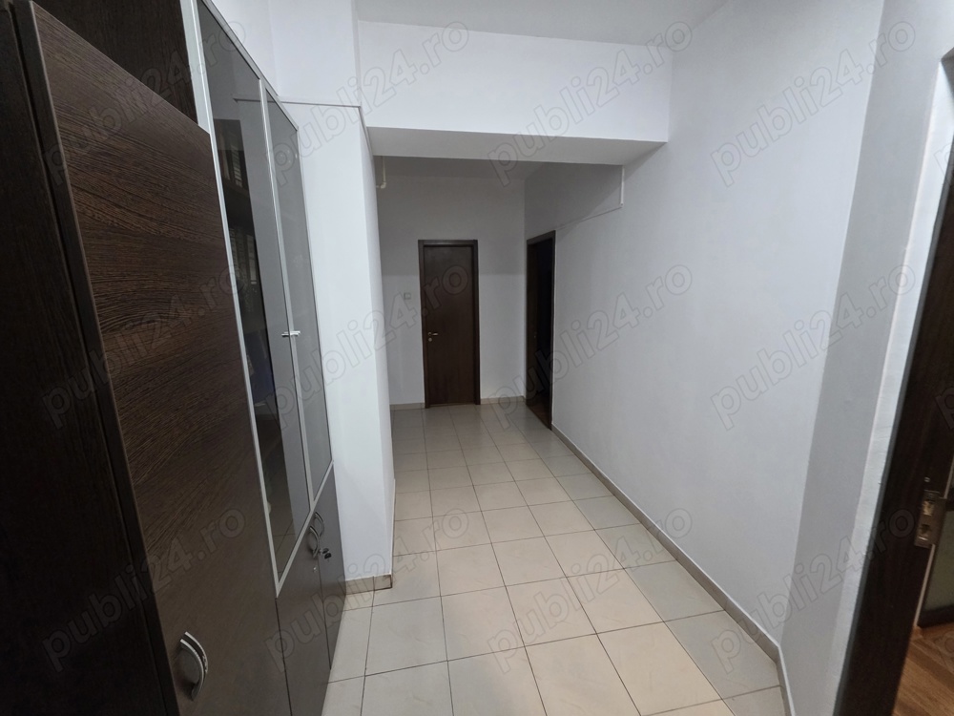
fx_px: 358
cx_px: 477
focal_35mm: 13
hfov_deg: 106.2
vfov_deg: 89.9
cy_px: 358
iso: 400
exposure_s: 1/50
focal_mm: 2.2
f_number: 1.9
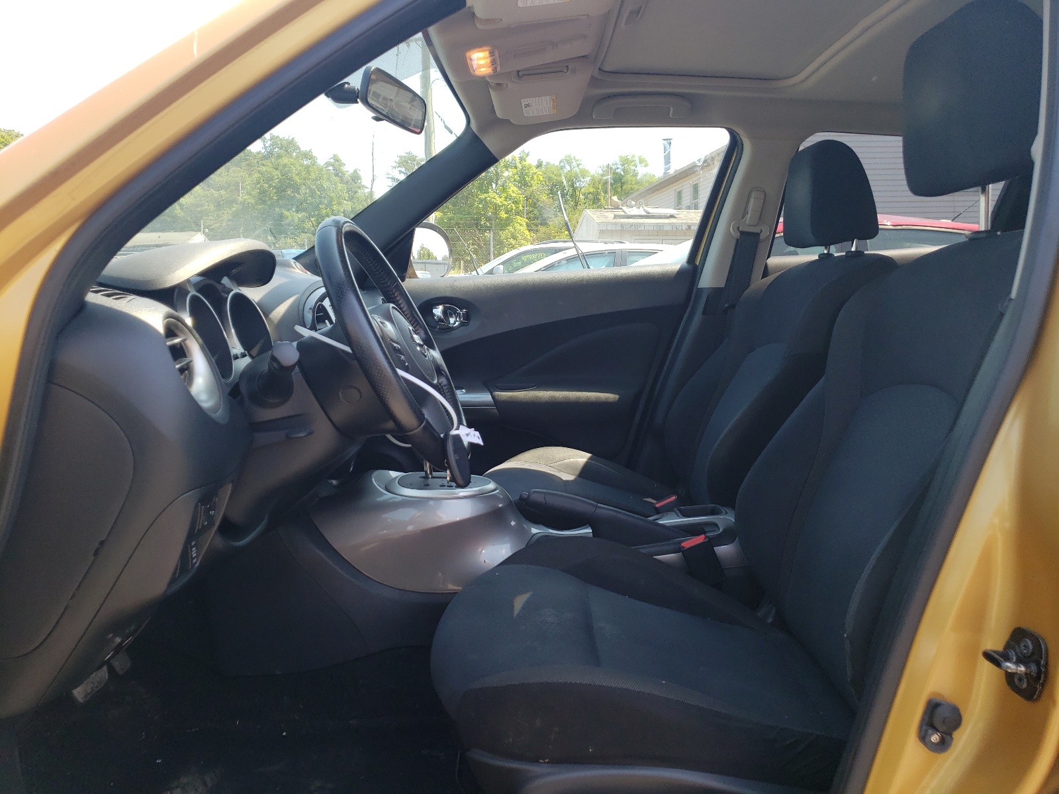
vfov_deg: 53.1
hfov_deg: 67.3
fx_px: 795
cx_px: 530
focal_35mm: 26
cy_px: 397
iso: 50
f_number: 1.5
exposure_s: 1/476
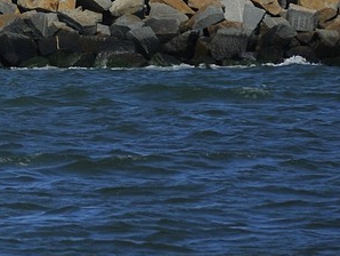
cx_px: -525
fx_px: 9122
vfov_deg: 1.6
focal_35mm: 928
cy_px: -289
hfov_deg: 2.1
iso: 200
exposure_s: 1/640
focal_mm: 180
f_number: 10
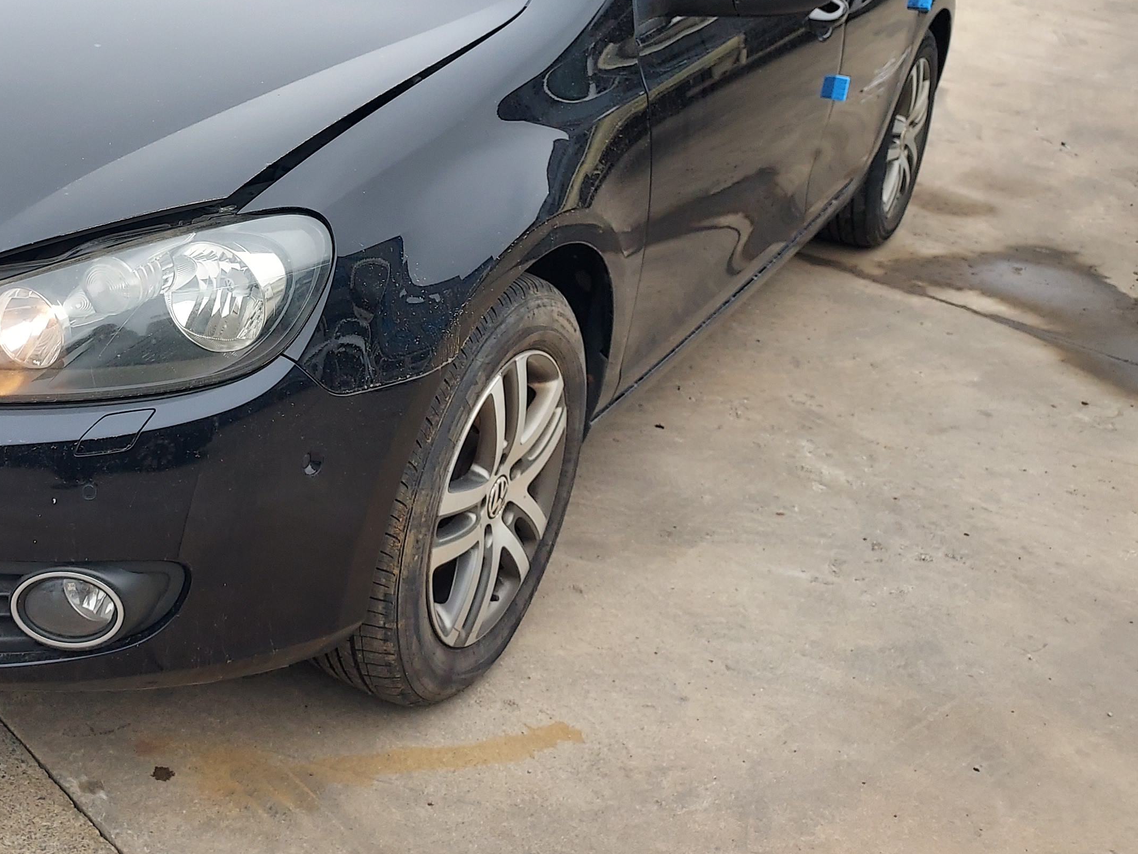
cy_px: 205
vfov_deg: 31.6
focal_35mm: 45
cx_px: 174
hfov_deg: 39.8
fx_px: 1479
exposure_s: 1/291
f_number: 1.8
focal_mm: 4.6
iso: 40
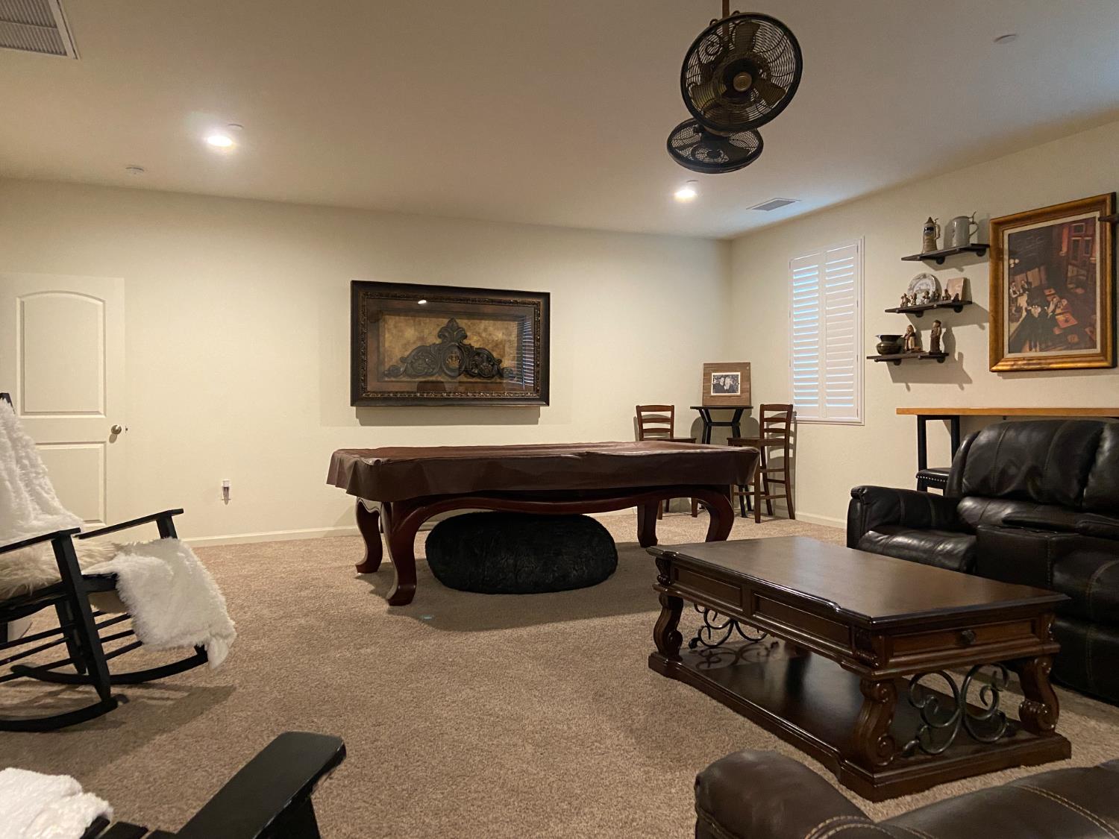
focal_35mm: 26
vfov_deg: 53.1
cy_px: 420
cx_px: 560
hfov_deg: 67.3
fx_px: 840
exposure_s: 1/40
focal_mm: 4.25
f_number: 1.8
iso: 500
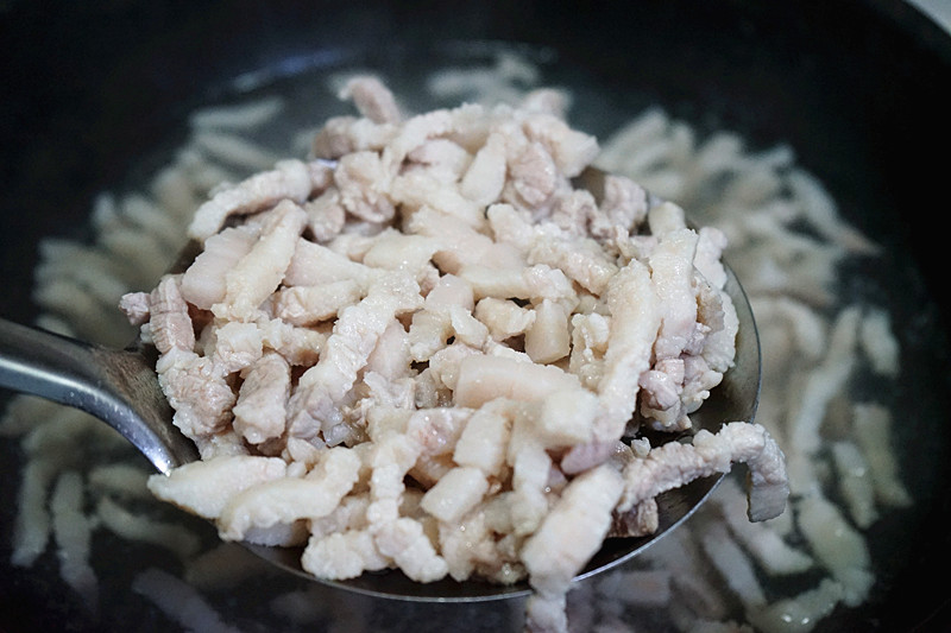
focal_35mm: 55
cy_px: 316
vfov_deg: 24.6
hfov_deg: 36.3
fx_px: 1453
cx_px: 476
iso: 6400
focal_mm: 55
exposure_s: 1/60
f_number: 5
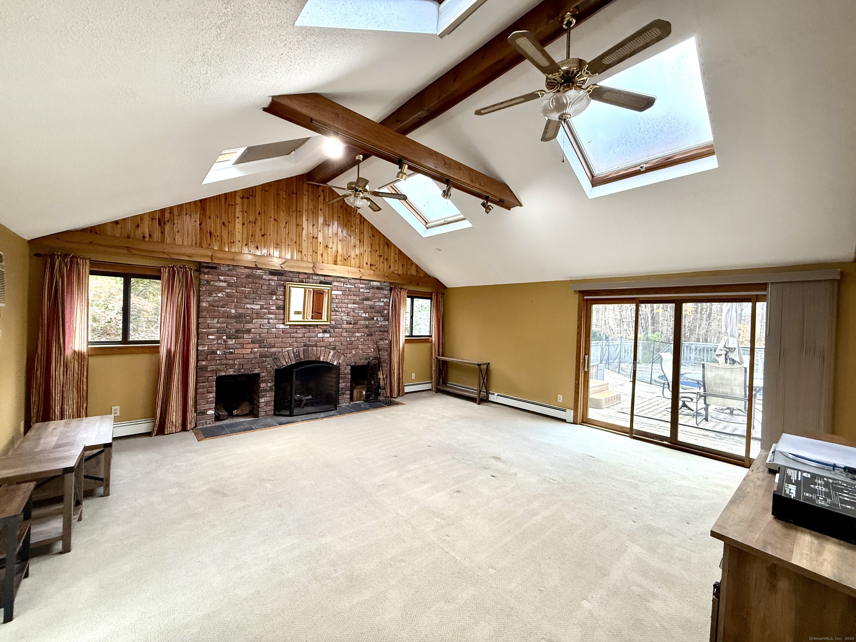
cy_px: 321
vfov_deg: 85.7
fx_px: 346
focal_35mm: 14
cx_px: 428
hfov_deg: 102.1
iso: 320
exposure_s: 1/120
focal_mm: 2.22
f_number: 2.2
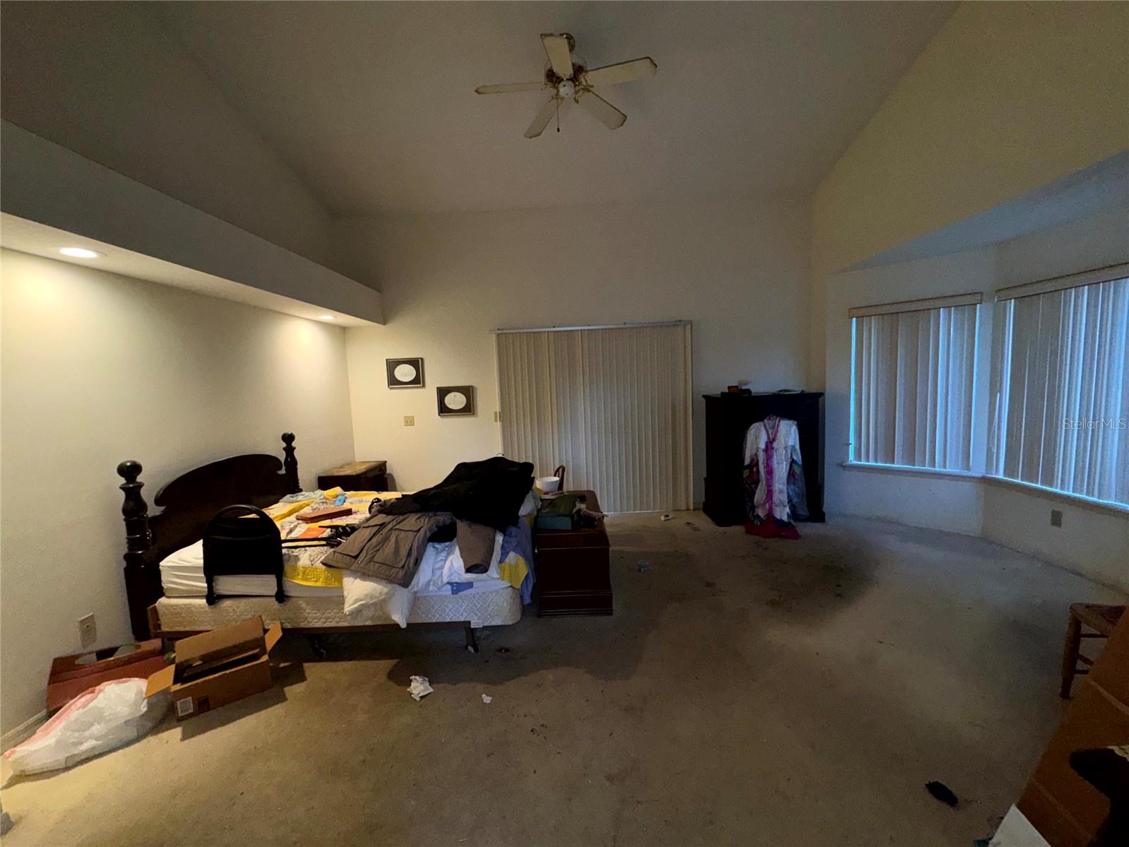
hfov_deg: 102.1
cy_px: 424
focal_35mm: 14
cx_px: 564
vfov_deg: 85.7
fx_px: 457
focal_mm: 2.22
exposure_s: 1/67
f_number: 2.2
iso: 80
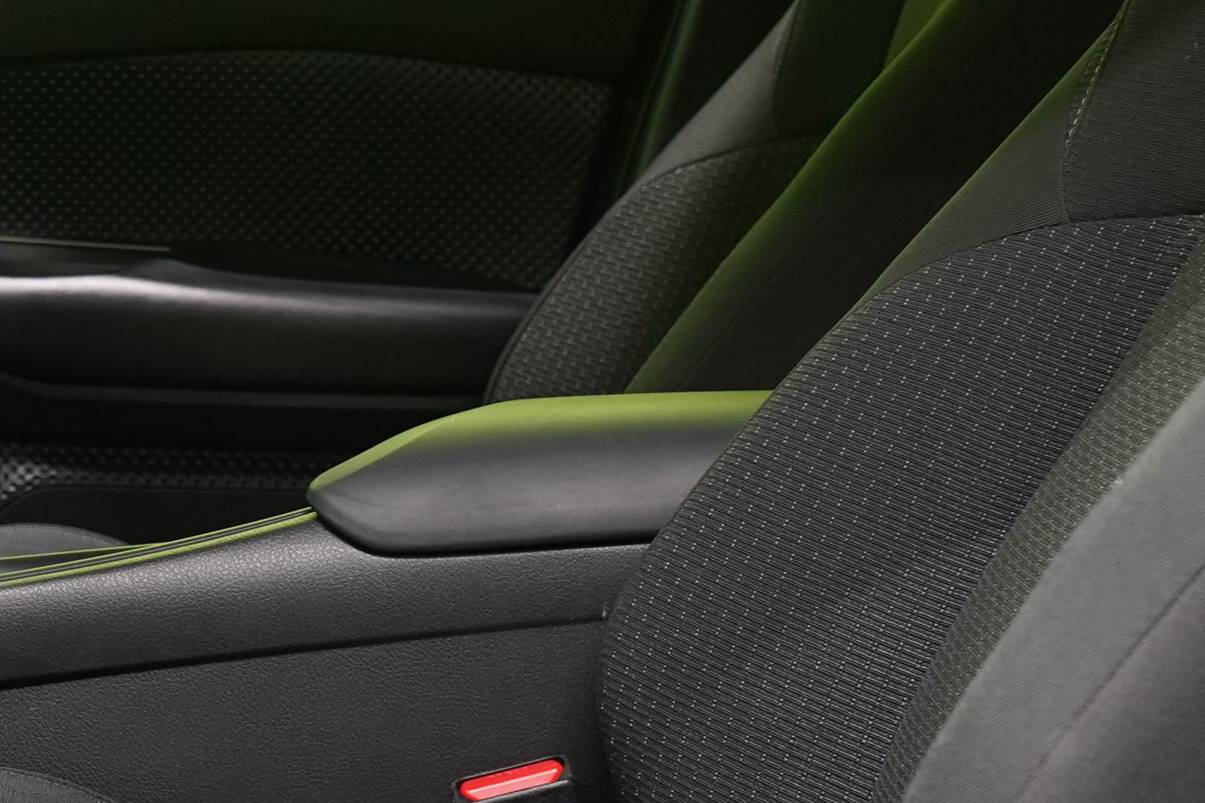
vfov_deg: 13.1
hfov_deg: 19.1
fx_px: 3481
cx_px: 30
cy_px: 572
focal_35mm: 104
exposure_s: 1/20
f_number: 5
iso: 1250
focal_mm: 28
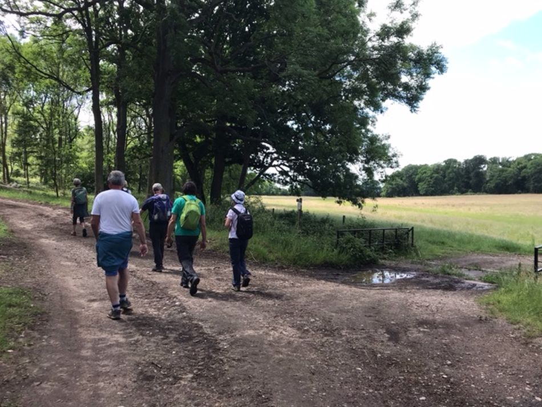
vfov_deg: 49.8
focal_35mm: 28
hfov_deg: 63.4
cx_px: 271
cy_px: 204
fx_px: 439
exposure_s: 1/651
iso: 20
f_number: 1.8
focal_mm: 3.99
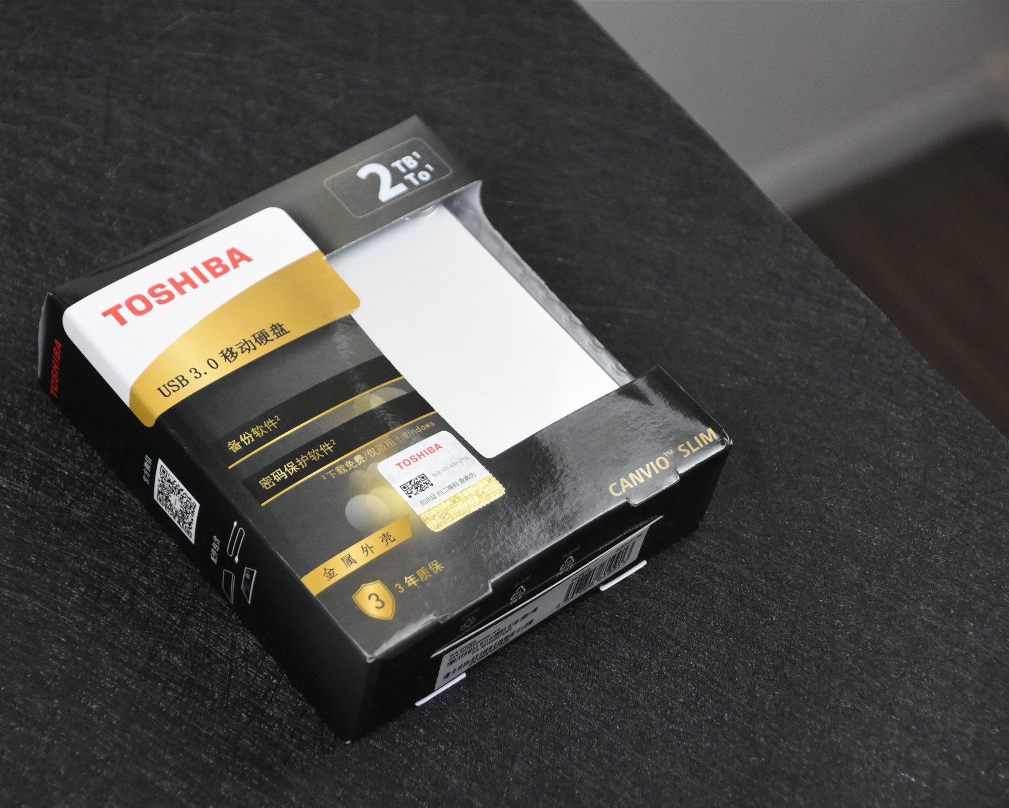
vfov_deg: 17.5
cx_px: 459
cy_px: 404
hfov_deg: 21.7
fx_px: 2628
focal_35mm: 88
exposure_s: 1/250
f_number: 5
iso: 4000
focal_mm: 52
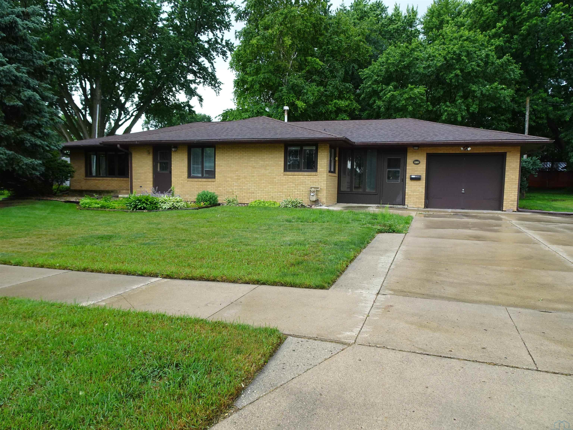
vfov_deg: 56.8
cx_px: 286
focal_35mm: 24
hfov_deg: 71.6
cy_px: 215
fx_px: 397
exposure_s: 1/80
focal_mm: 4.25
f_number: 3.5
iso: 80
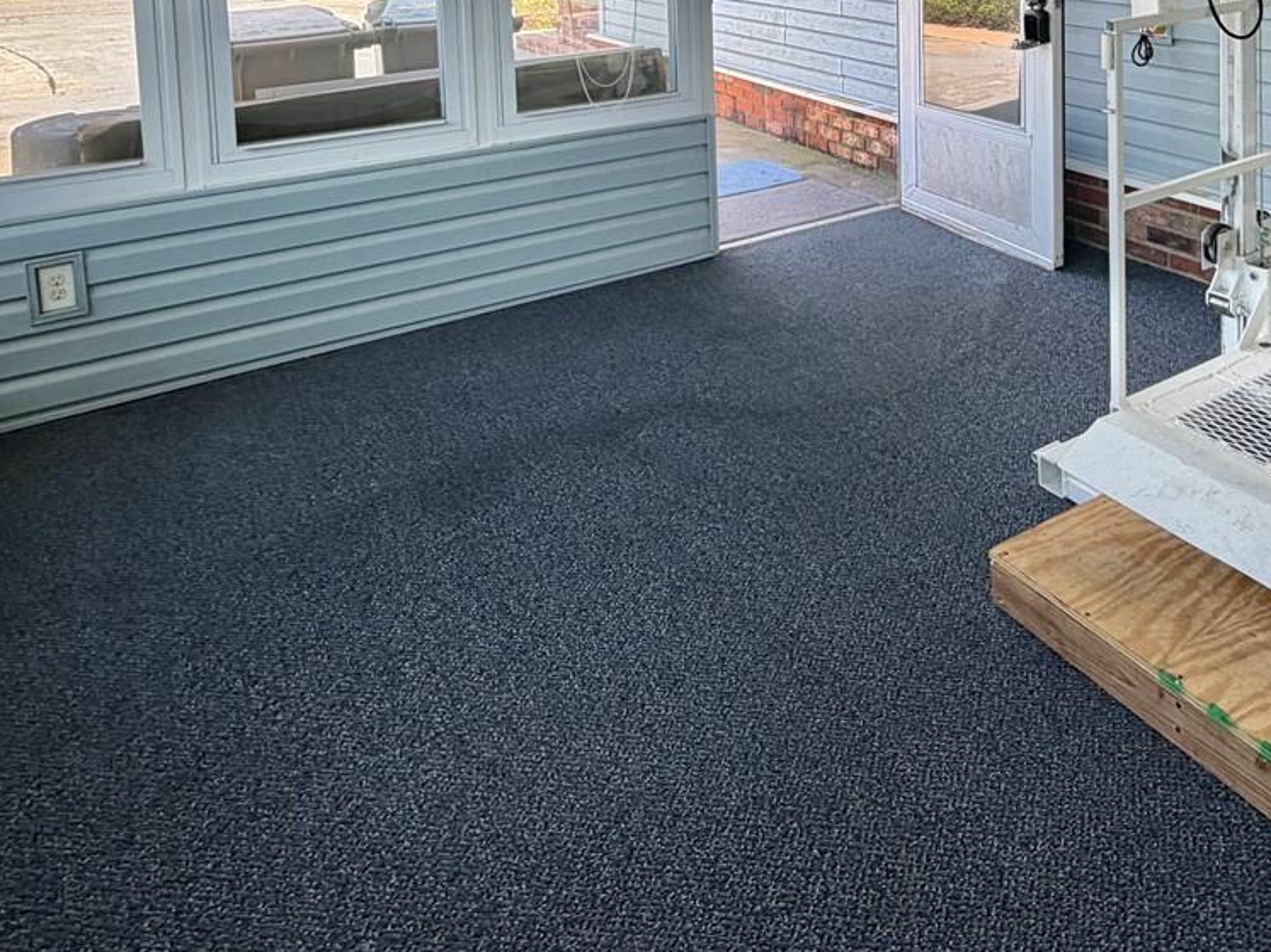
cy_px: -22
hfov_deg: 58.6
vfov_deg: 40.4
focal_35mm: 30
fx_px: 1101
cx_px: 847
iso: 40
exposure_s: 1/138
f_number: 2.2
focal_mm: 2.22
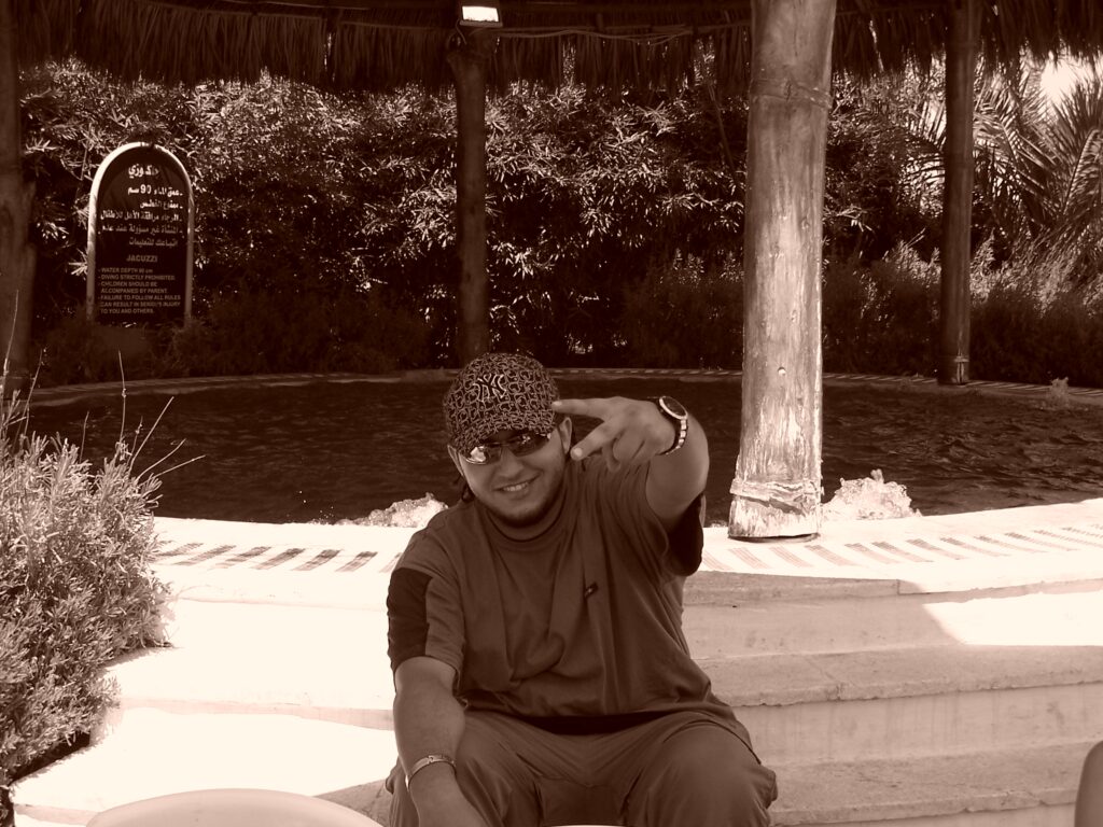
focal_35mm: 51
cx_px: 552
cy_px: 414
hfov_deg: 37.5
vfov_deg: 28.6
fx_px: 1625
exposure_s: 1/500
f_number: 3.2
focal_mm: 8.5
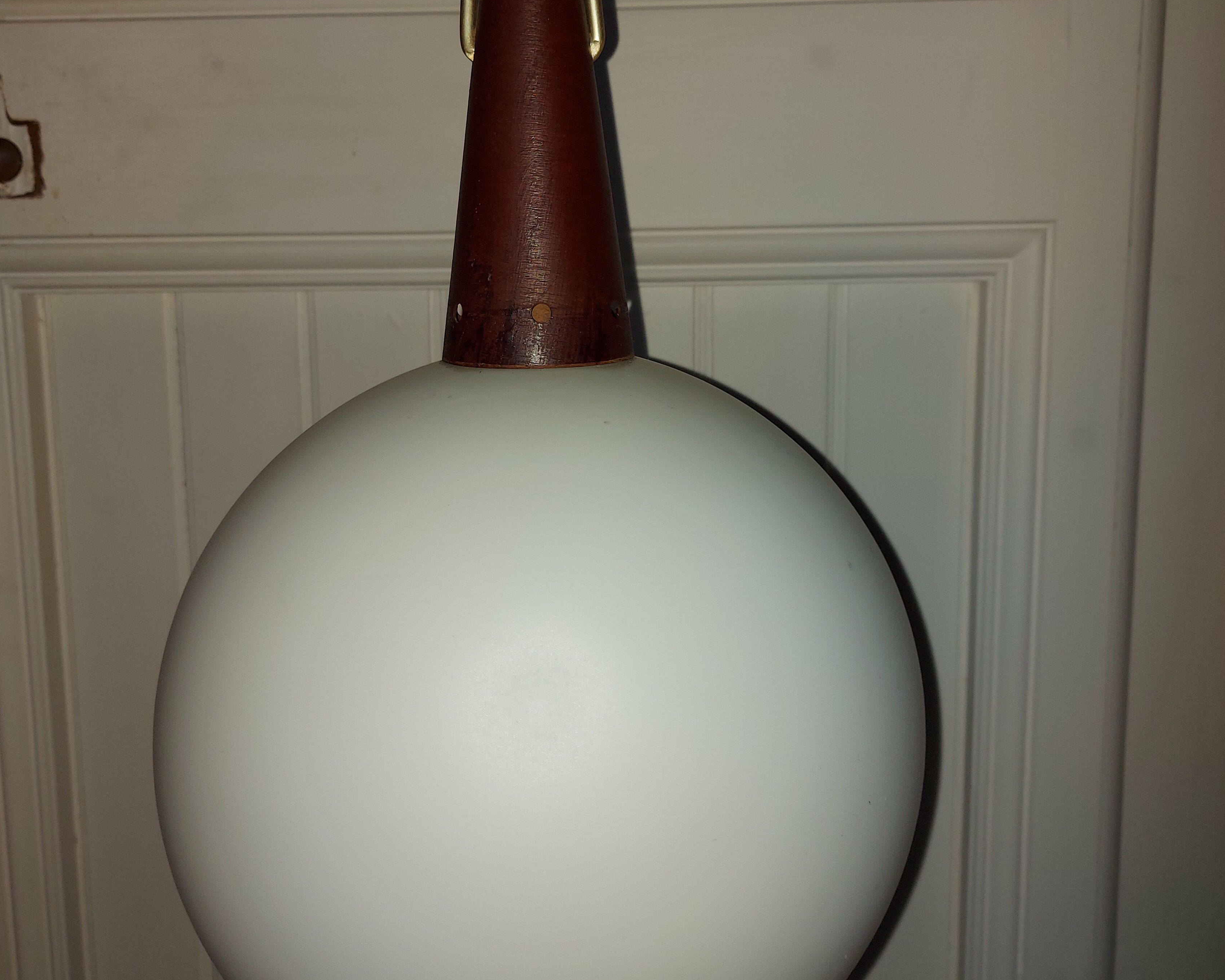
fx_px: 1160
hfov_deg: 55.7
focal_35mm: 32
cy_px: 398
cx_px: 603
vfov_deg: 45.6
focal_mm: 5.23
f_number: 1.8
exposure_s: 1/60
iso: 50
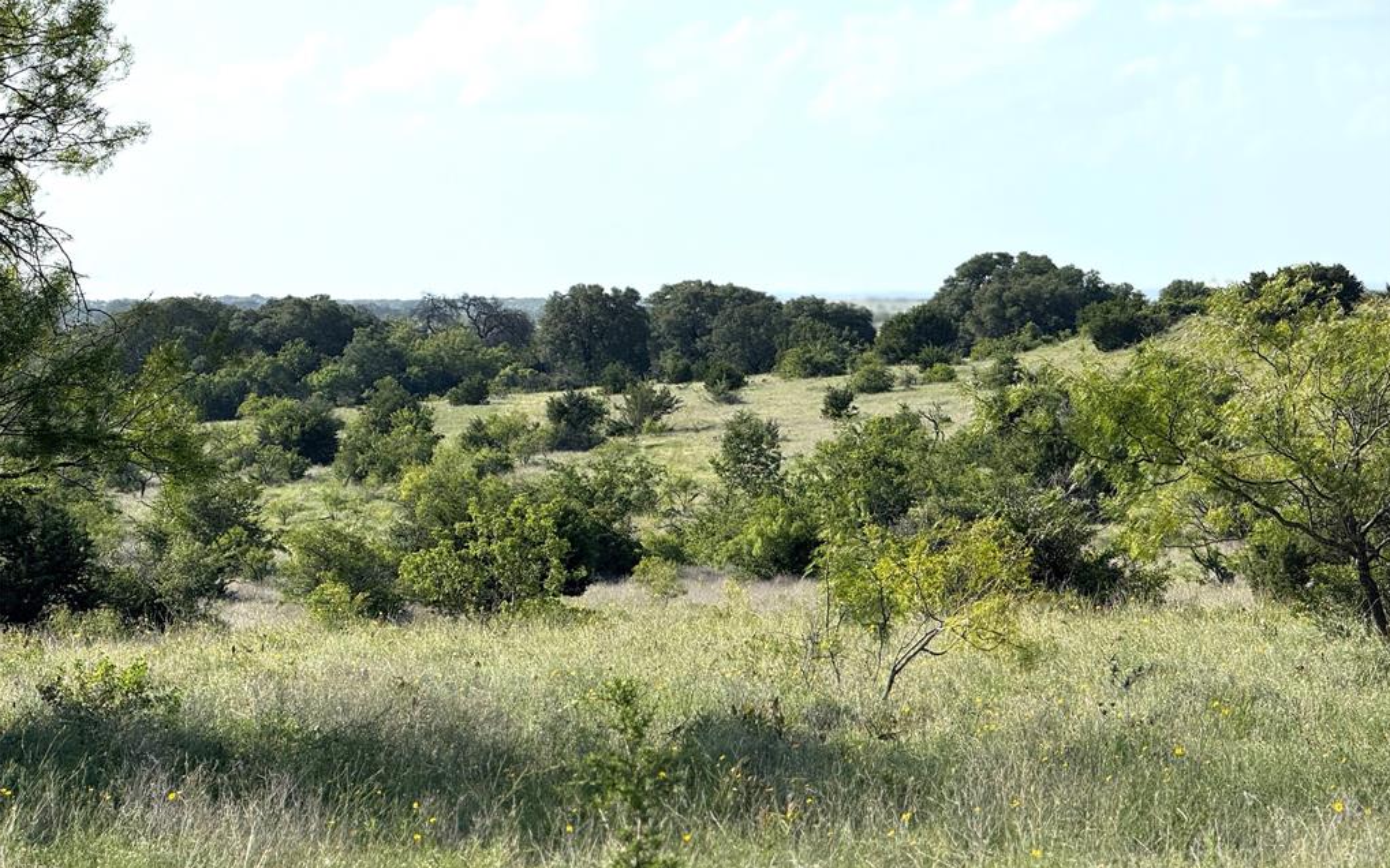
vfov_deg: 10.2
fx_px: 4848
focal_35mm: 128
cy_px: 414
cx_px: 698
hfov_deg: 16.3
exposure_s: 1/2283
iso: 64
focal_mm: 15.66
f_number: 2.8
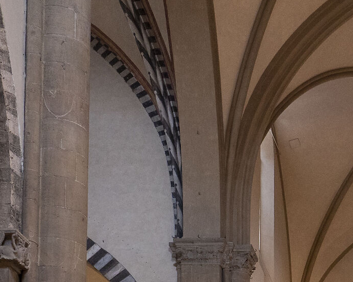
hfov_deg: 20.9
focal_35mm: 81
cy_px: 434
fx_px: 846
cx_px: 489
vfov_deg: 17.0
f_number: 2.8
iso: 800
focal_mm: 12
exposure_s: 1/10
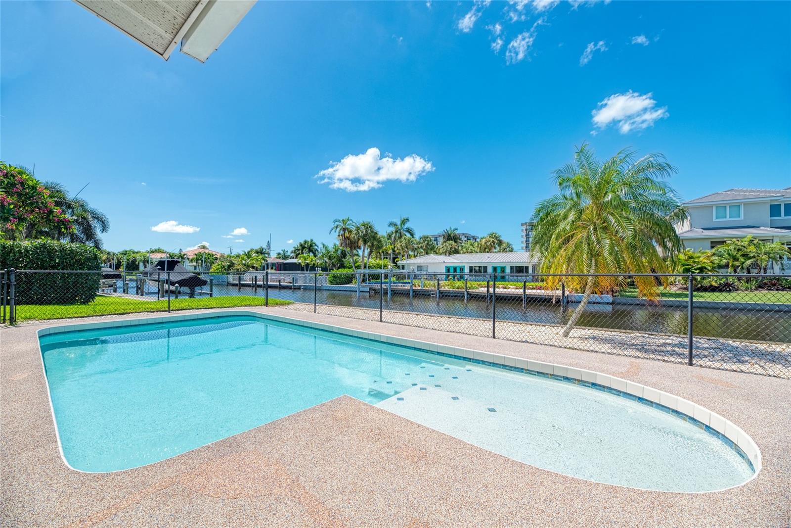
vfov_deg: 81.2
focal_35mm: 14
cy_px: 264
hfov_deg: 104.2
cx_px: 396
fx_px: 308
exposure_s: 1/3200
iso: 250
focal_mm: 14
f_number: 7.1
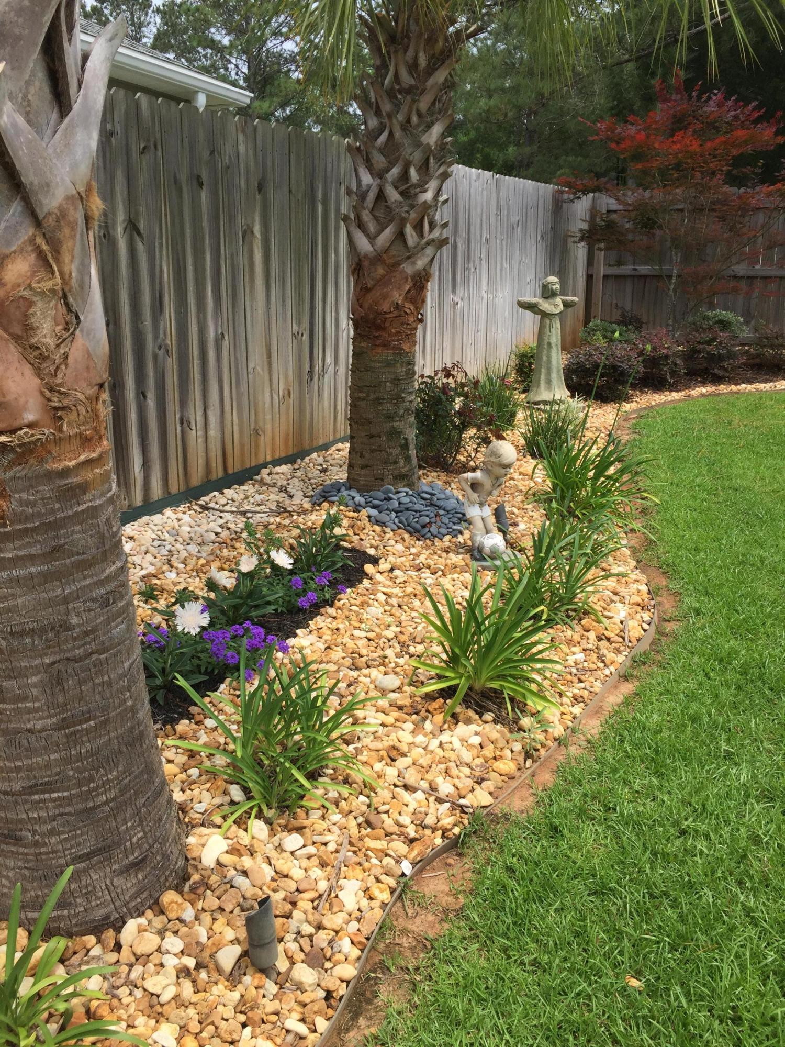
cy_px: 524
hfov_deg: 48.2
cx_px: 392
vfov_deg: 61.7
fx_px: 877
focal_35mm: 29
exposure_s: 1/1647
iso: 32
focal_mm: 4.15
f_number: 2.2
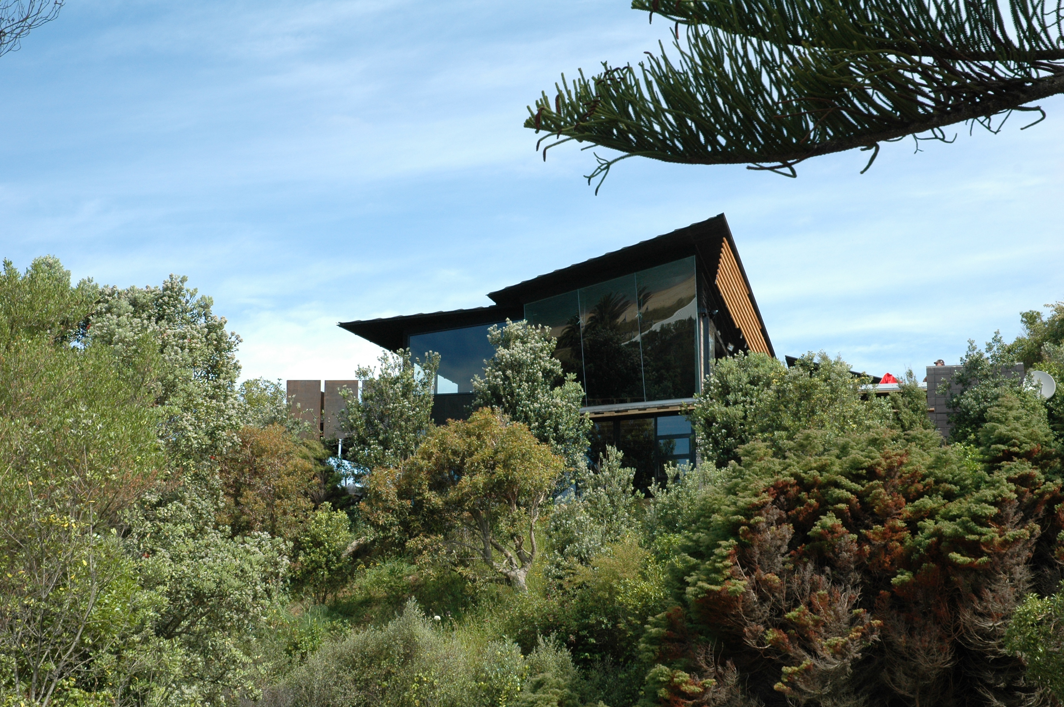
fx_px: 2126
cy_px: 354
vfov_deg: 18.9
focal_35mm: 72
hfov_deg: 28.1
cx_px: 532
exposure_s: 1/320
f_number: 9
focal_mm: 48
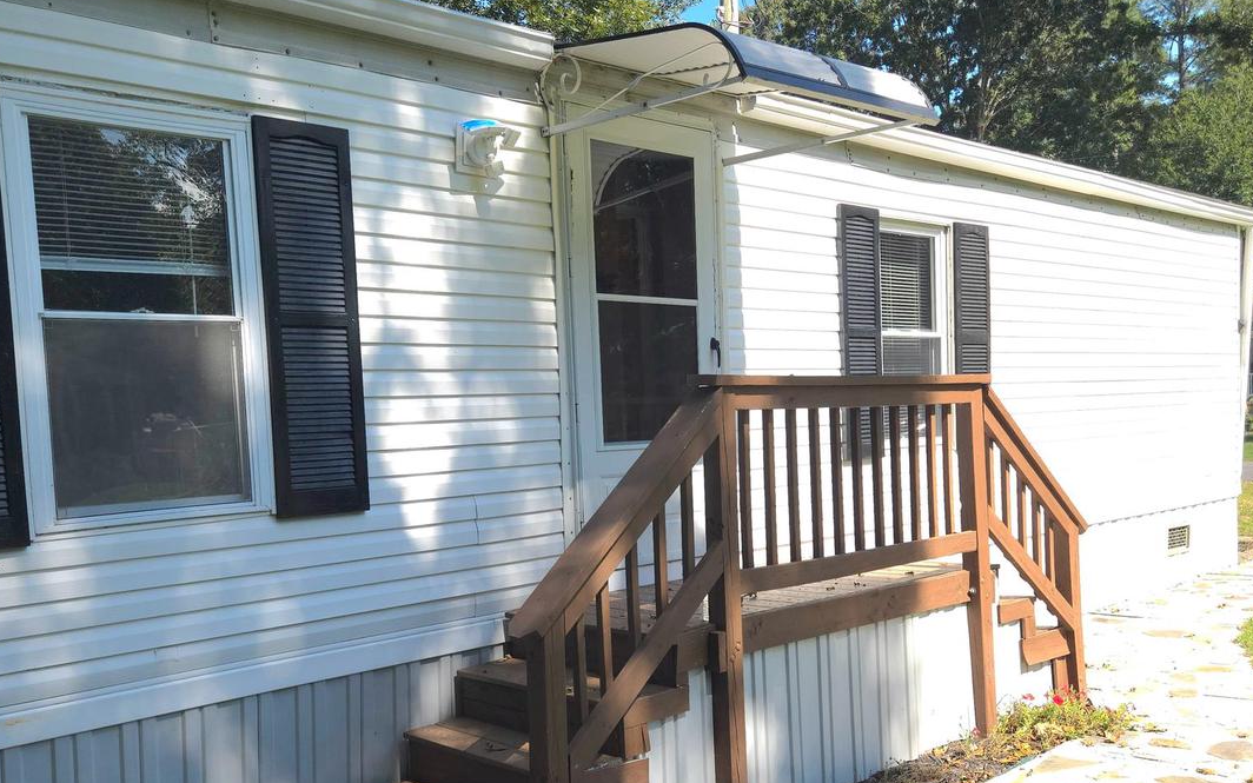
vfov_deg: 38.1
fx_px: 1127
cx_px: 628
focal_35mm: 33
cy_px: 491
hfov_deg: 58.1
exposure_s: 1/909
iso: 50
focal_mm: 5.4
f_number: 1.8
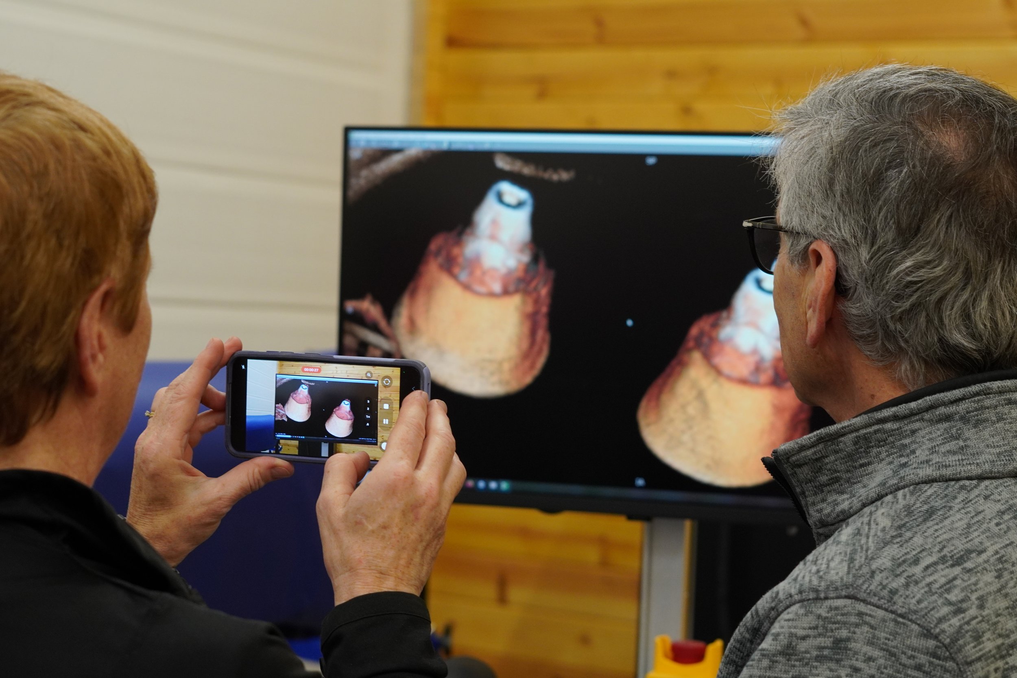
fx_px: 2119
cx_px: 508
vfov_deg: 18.2
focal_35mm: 75
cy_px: 339
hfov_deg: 27.0
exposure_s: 1/160
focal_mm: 50
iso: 1000
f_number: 4
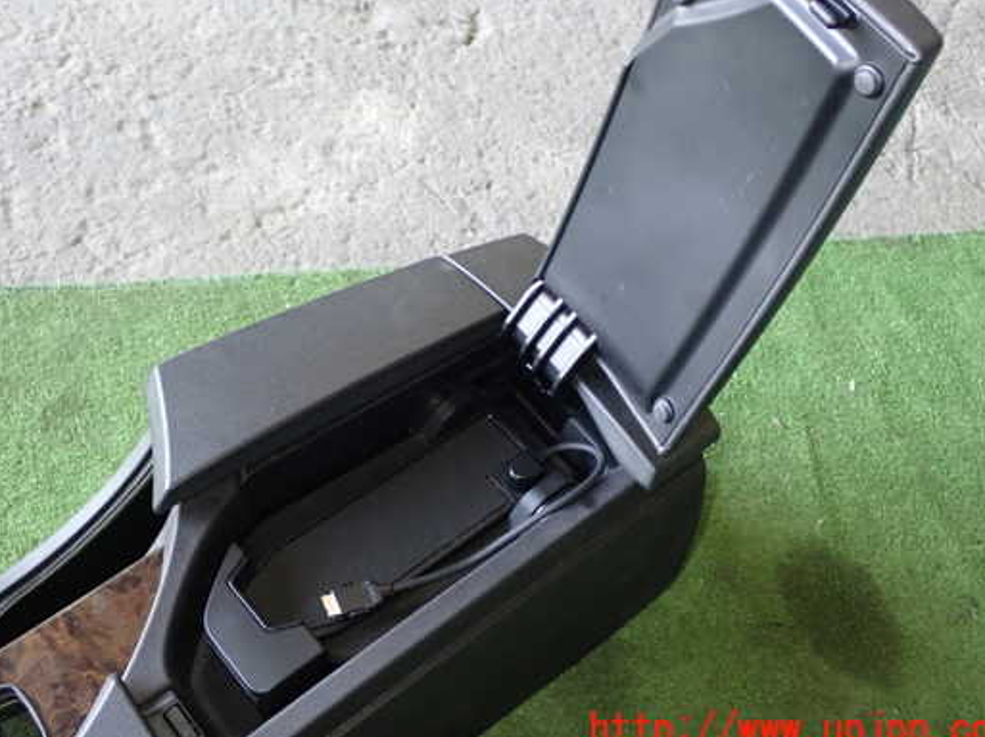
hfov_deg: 39.6
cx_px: 447
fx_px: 1365
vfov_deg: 30.2
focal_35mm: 48
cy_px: 322
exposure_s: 1/40
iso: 250
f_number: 2.8
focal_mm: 7.31
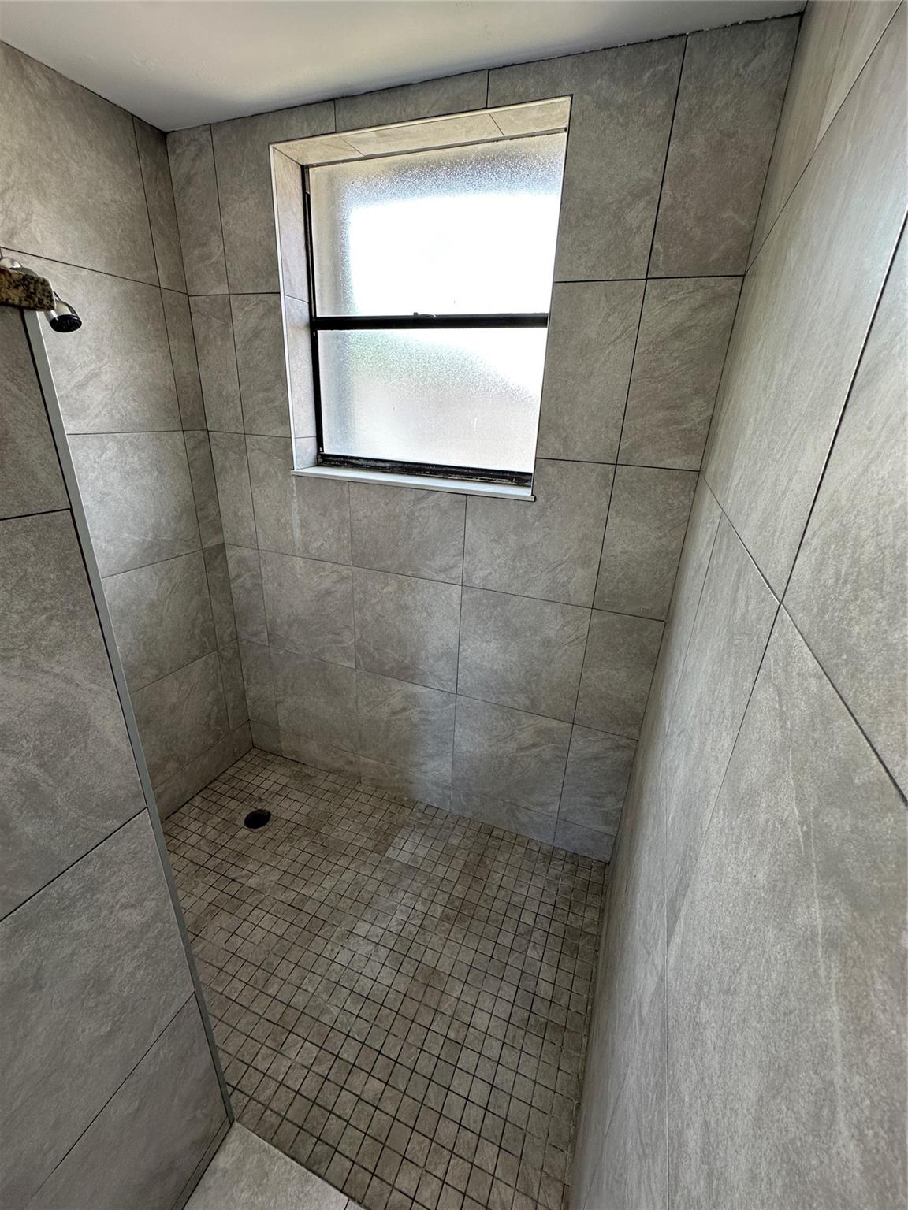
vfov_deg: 102.1
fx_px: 490
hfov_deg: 85.7
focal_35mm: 14
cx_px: 454
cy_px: 605
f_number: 2.2
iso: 100
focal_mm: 2.22
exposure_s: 1/120
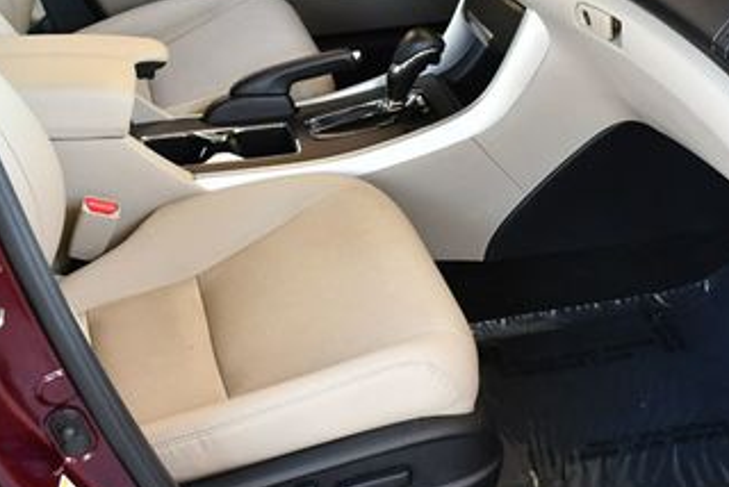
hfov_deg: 28.0
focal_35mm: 72
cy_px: 93
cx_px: 376
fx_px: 1459
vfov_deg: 18.8
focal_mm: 18
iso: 800
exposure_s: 1/250
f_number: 3.5
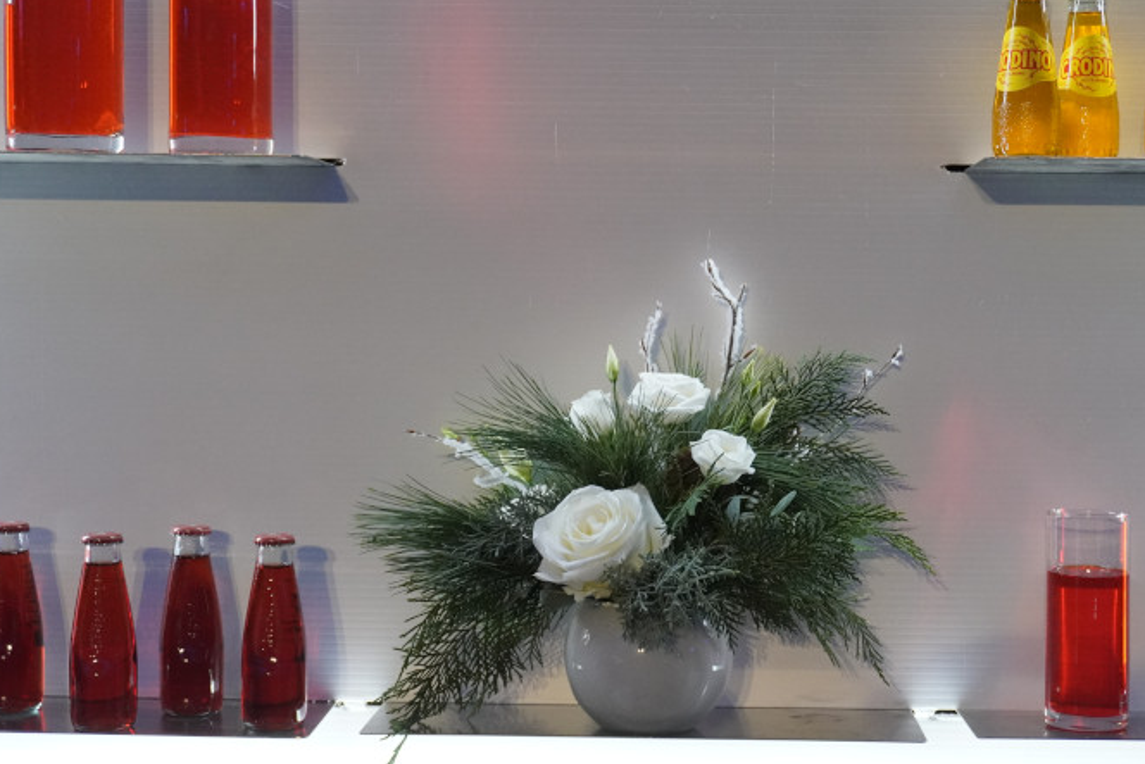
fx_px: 1896
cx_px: 664
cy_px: 410
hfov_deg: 33.5
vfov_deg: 22.8
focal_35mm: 60
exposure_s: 1/160
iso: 4000
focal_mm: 33
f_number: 5
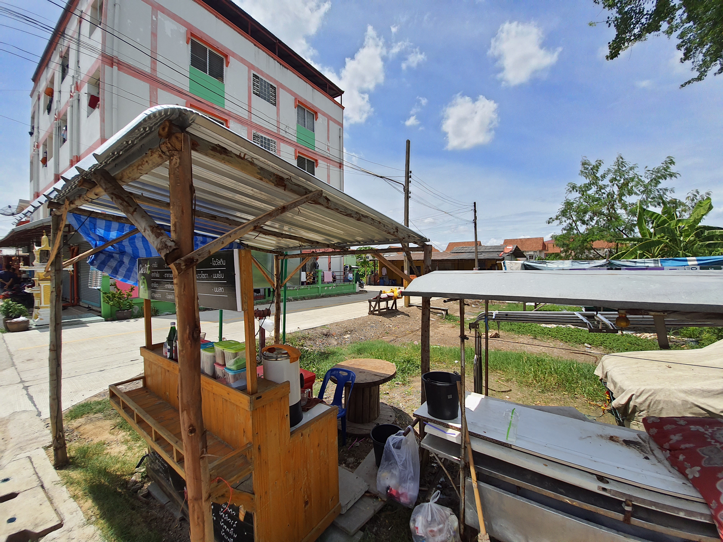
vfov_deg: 89.9
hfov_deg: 106.2
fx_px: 272
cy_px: 271
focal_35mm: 13
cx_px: 362
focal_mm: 1.74
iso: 50
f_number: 2.2
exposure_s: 1/1376
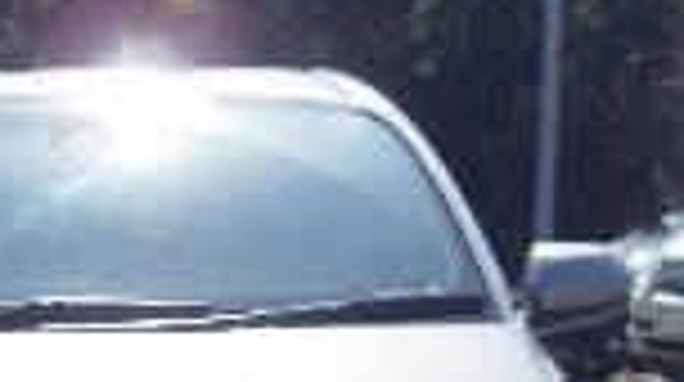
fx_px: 2083
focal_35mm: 115
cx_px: 50
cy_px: 661
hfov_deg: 18.3
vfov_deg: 10.0
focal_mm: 4.5
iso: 250
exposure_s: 1/400
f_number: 7.9
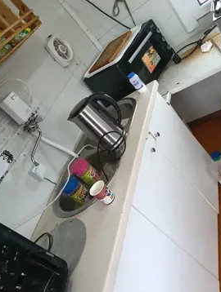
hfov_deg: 46.9
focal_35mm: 30
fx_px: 254
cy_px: 149
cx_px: 111
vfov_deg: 59.9
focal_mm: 3.98
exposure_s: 1/33.3
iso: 250
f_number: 1.8
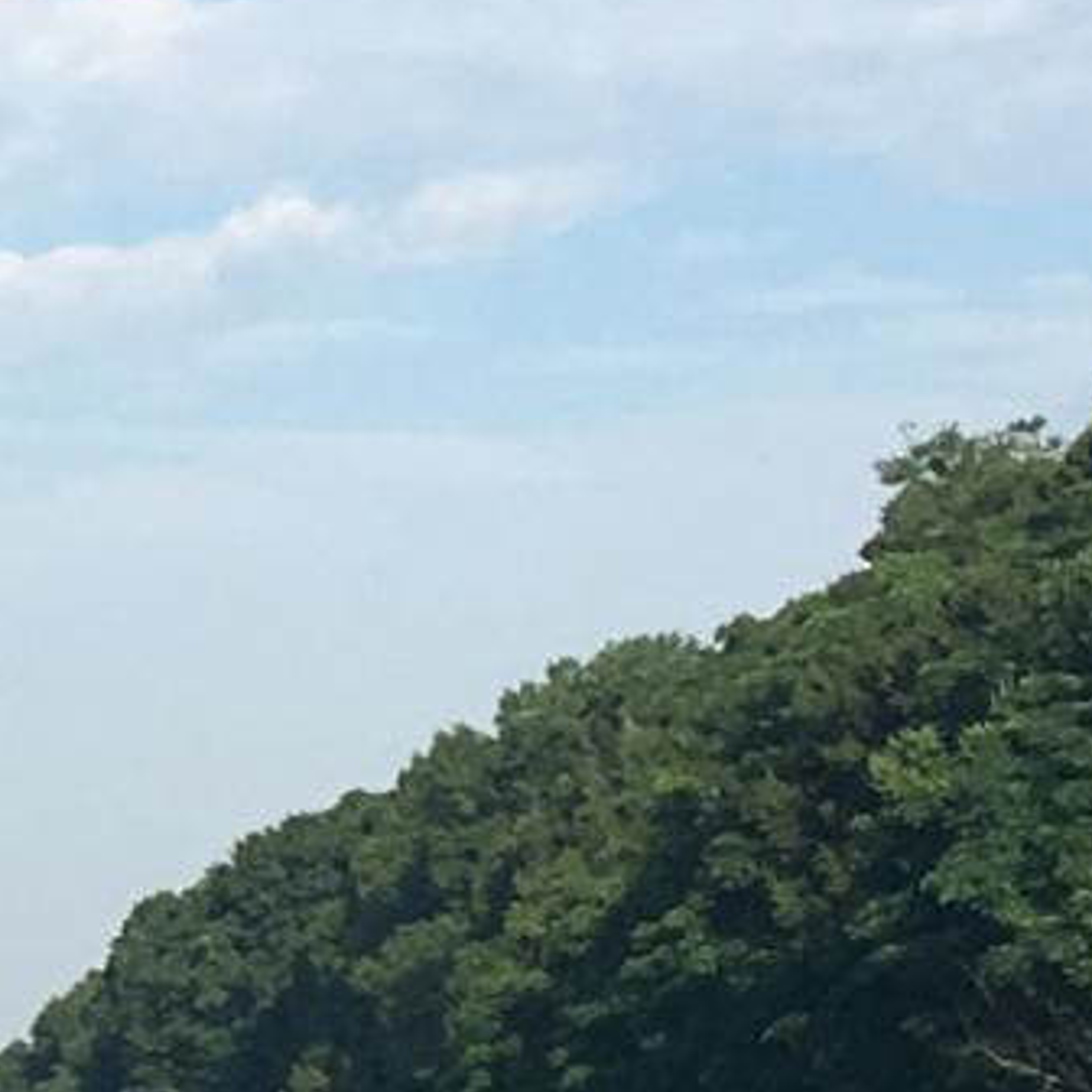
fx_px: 8173
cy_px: 618
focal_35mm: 229
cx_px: -1784
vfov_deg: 7.6
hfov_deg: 7.1
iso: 25
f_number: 2.2
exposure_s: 1/1374
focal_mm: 4.15
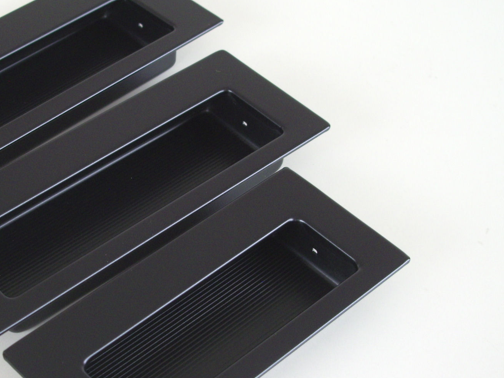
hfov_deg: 24.7
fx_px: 1136
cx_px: 114
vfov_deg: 18.9
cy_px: 211
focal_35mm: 78
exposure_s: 1/80
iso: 80
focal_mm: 8.2
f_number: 3.1
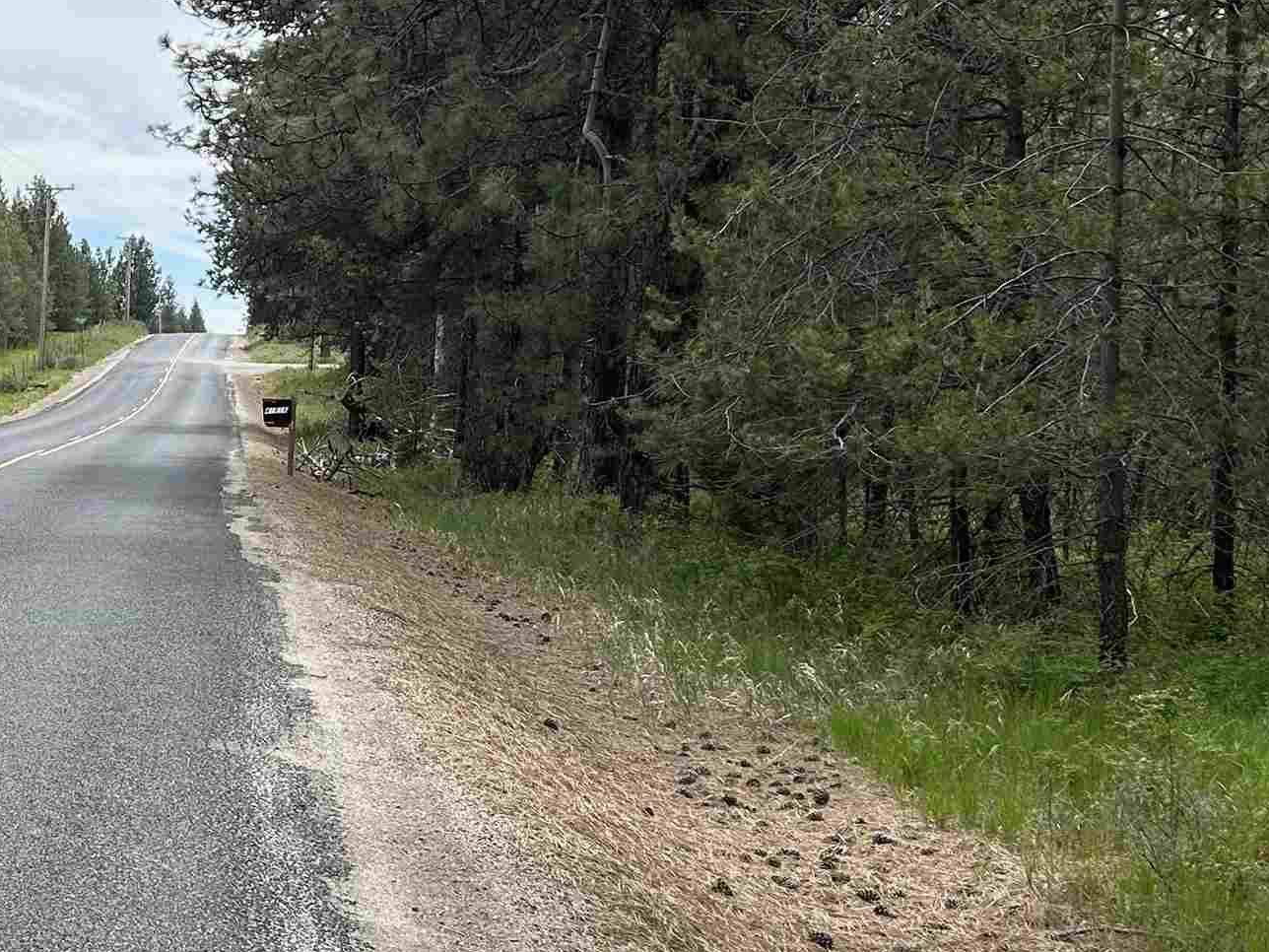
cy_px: 593
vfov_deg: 23.6
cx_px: -67
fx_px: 2273
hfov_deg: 28.8
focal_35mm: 62
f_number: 1.5
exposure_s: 1/2008
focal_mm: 5.7
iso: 50
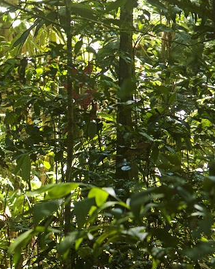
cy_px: 146
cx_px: -113
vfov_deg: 7.4
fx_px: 2070
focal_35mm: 260
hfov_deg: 5.9
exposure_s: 1/50
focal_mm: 105
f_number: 4
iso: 200
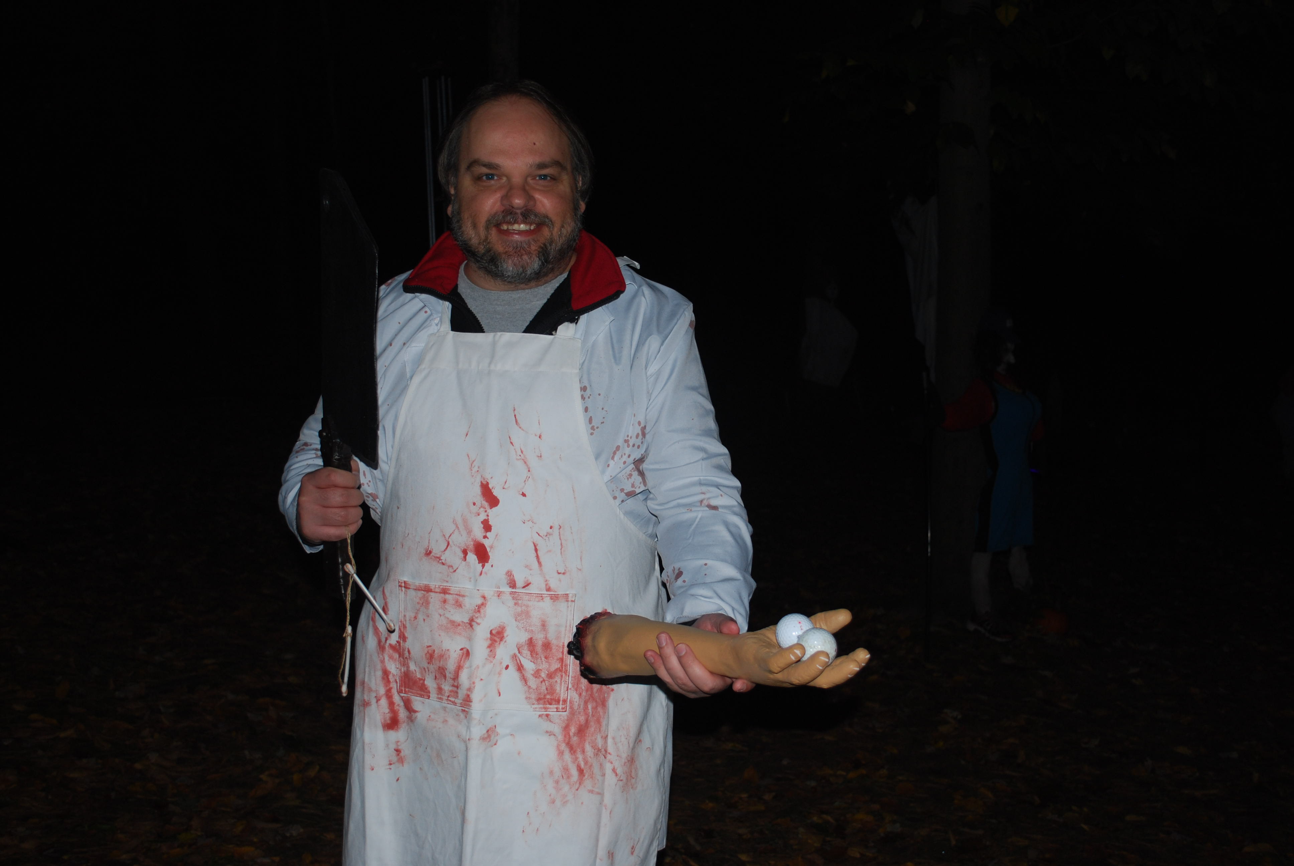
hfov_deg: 49.5
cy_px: 433
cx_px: 647
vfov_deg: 34.3
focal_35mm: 39
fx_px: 1404
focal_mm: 26
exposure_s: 1/60
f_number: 4.5
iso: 200
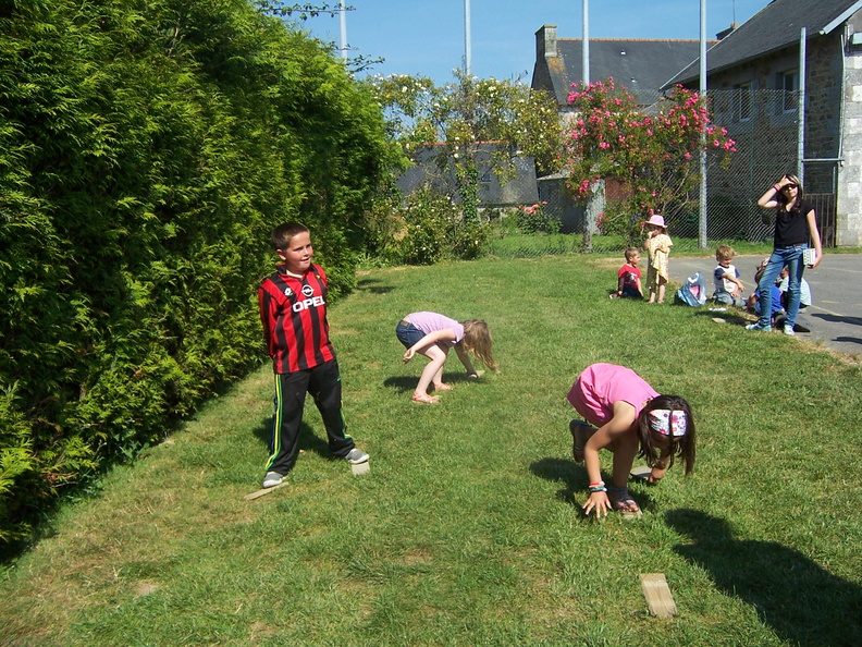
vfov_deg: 42.9
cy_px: 324
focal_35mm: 33
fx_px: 822
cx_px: 431
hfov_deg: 55.4
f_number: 3.4
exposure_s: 1/1000
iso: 80
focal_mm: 5.5
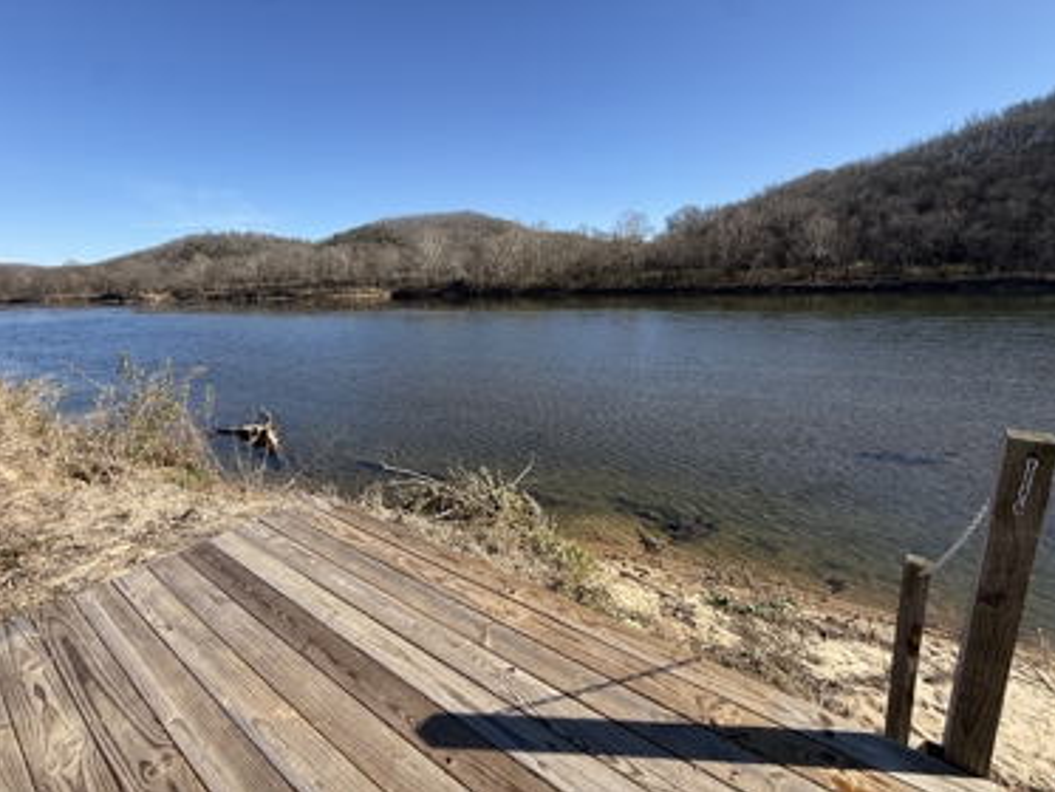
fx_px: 457
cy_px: 373
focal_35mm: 15
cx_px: 515
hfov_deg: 98.1
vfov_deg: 81.7
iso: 50
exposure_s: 1/901
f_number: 2.2
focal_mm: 2.22
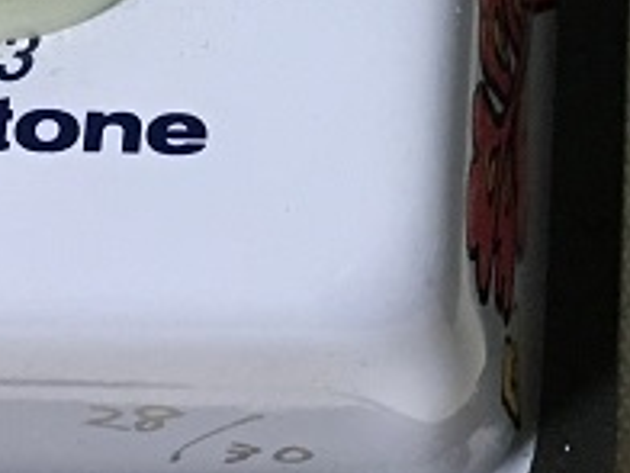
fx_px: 2712
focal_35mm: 149
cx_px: 849
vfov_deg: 9.7
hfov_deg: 12.8
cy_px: -245
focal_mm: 4.15
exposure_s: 1/33
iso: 160
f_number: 2.2
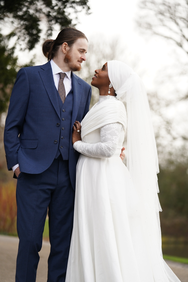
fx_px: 854
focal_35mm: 109
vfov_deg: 18.8
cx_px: 94
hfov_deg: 12.6
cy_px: 141
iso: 800
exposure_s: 1/500
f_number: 3.2
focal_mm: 109
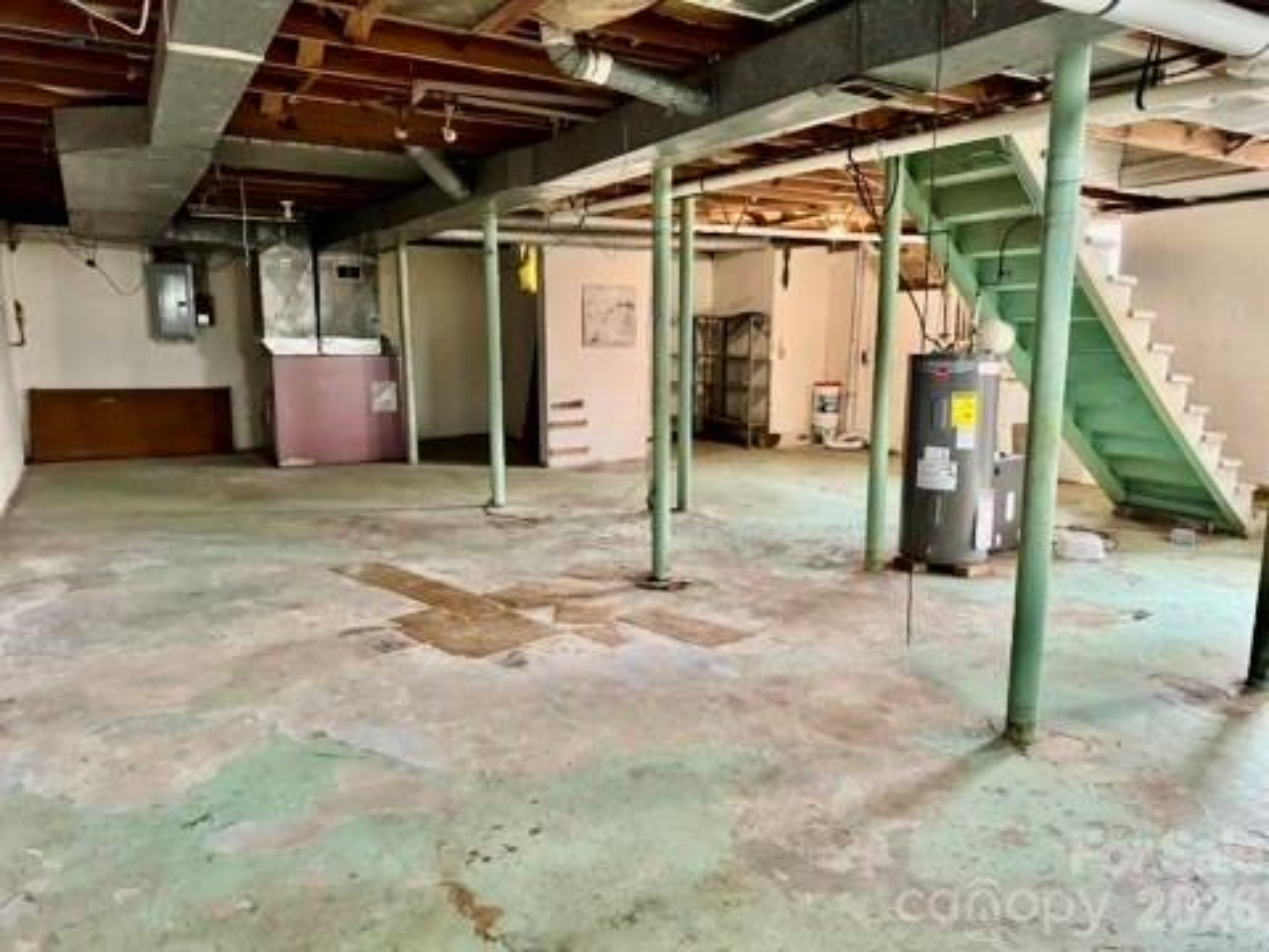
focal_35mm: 24
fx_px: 880
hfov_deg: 71.6
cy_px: 476
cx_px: 634
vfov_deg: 56.8
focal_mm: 6.76
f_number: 1.78
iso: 640
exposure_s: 1/40
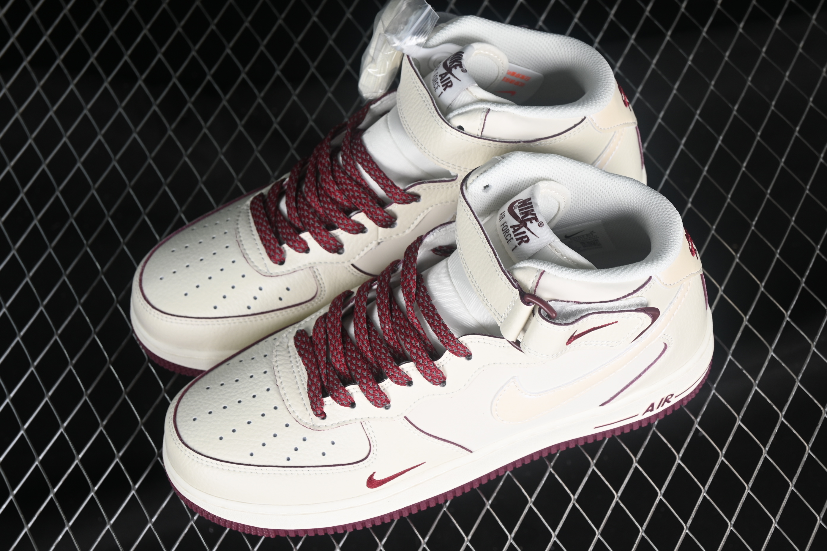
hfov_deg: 27.0
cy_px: 276
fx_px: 1723
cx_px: 414
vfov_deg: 18.2
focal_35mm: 75
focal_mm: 50
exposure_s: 1/80
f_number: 7.1
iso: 160
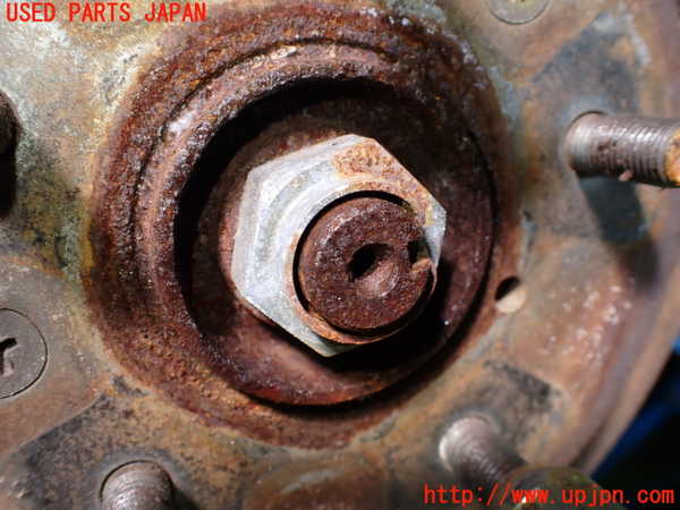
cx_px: 340
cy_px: 255
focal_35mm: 30
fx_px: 589
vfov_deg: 46.8
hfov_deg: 60.0
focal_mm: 5.4
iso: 200
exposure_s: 1/125
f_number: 2.3
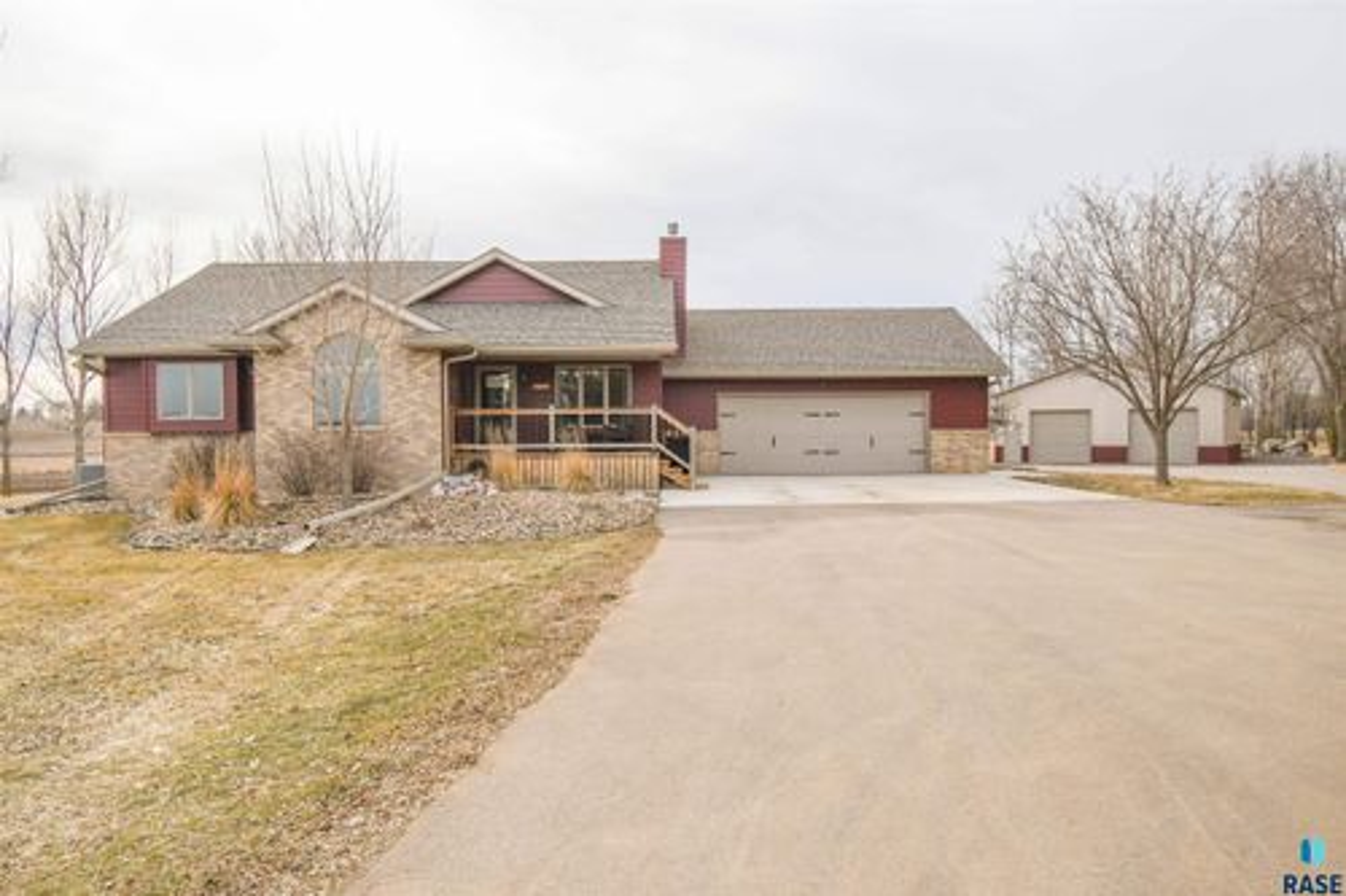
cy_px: 448
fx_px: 822
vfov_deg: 57.2
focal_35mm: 22
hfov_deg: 78.6
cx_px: 673
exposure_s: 1/6400
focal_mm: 15
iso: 1250
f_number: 7.1
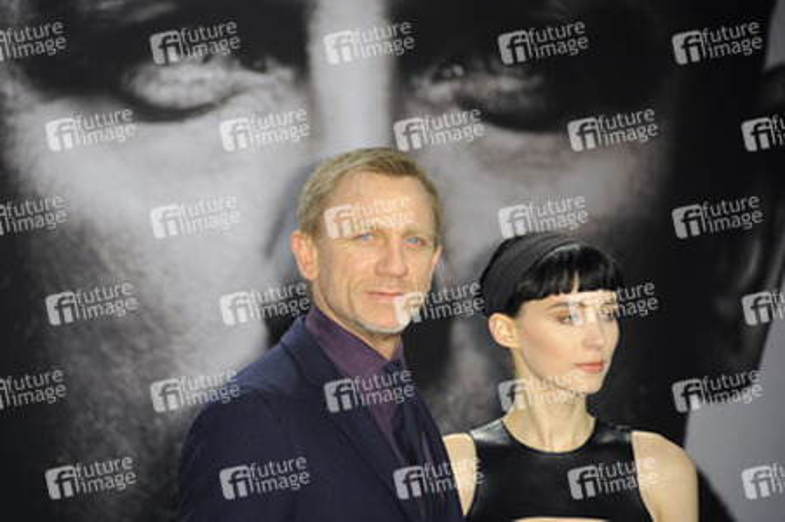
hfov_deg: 8.2
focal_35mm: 250
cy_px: 261
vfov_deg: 5.5
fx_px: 5447
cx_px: 392
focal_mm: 250
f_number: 5.6
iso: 1000
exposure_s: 1/160
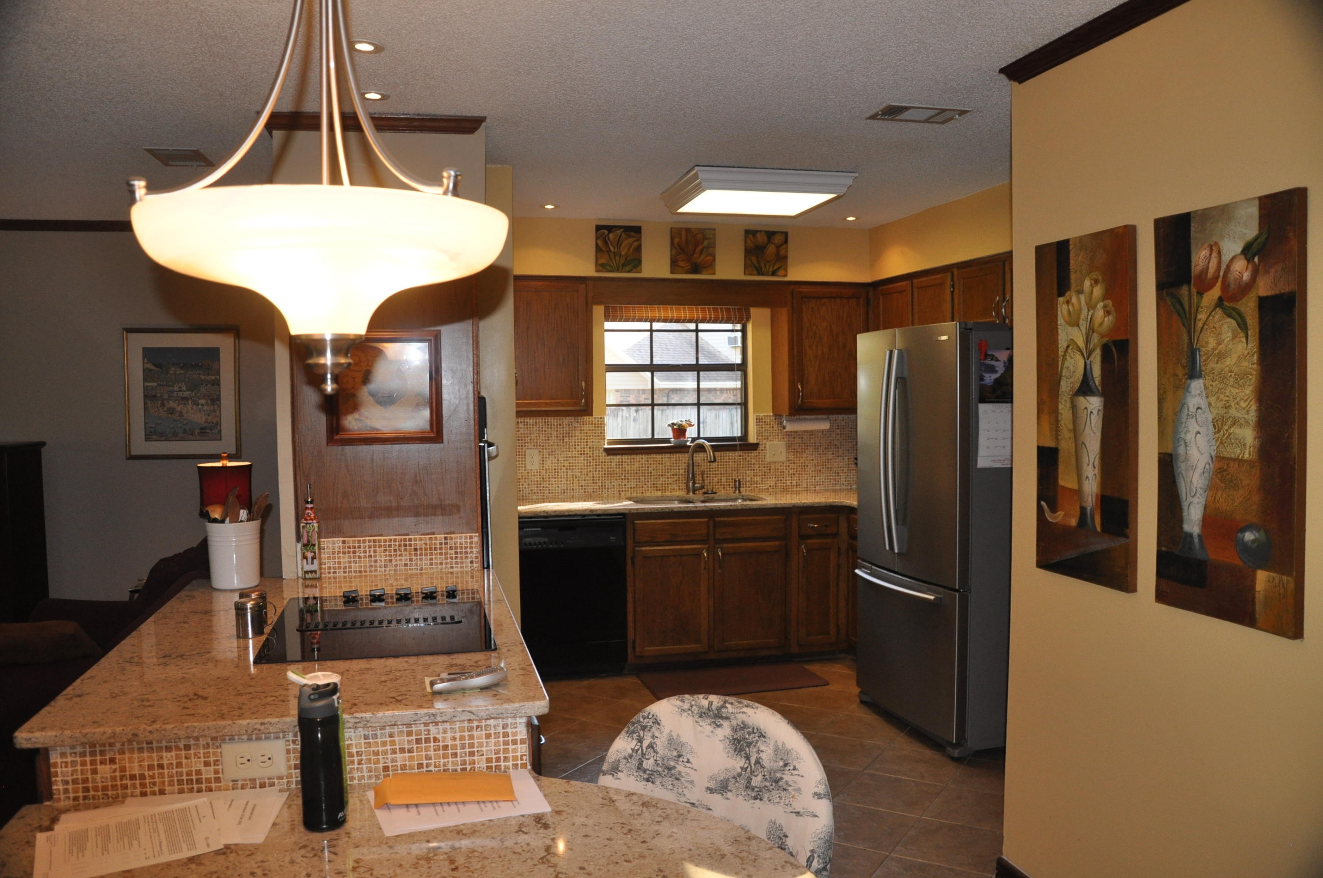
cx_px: 662
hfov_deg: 67.4
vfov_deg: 47.8
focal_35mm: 27
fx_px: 991
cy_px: 439
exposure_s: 1/60
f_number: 3.5
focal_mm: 18
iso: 800
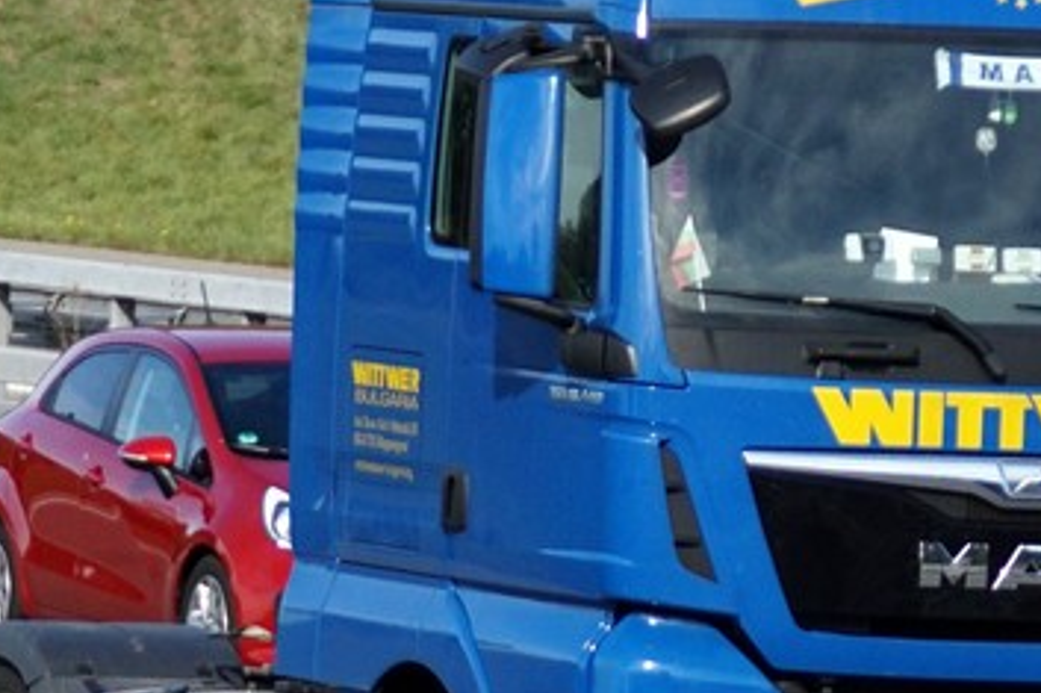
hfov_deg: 5.5
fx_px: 10809
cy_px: 329
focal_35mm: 374
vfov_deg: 3.7
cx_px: 808
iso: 400
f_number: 5.6
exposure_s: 1/1000
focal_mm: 110
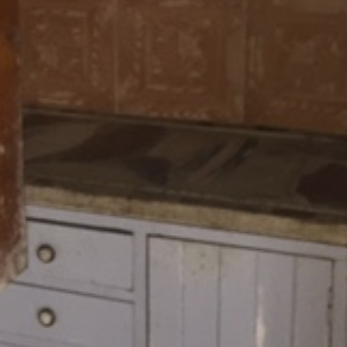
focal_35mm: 101
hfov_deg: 17.0
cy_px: 139
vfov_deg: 17.2
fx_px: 1145
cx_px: 54
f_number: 2.2
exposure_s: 1/17
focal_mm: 4.15
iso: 160
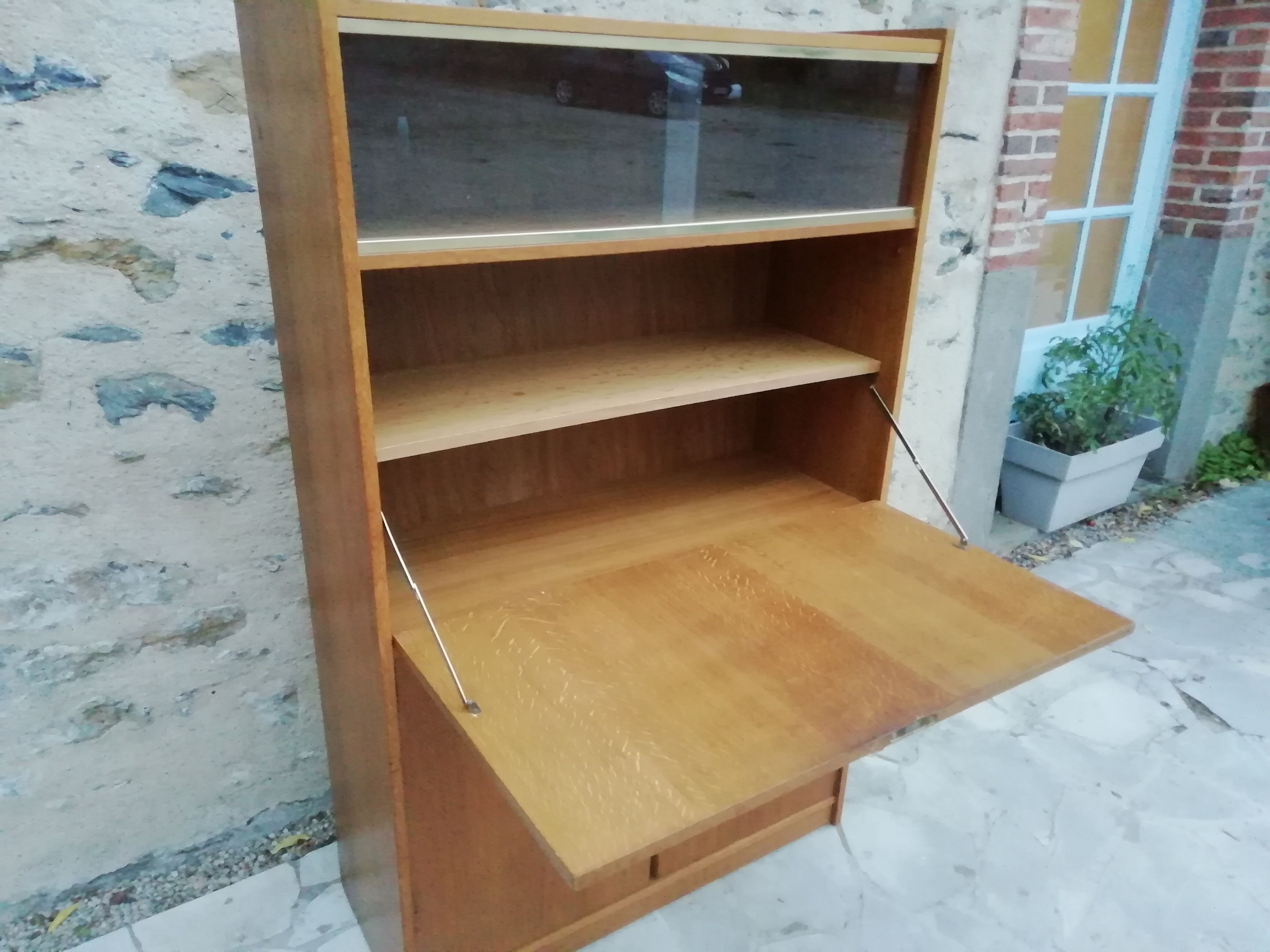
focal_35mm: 26
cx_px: 635
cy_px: 476
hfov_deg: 67.3
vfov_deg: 53.1
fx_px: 954
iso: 500
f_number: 2.2
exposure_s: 1/16.7
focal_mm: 3.46
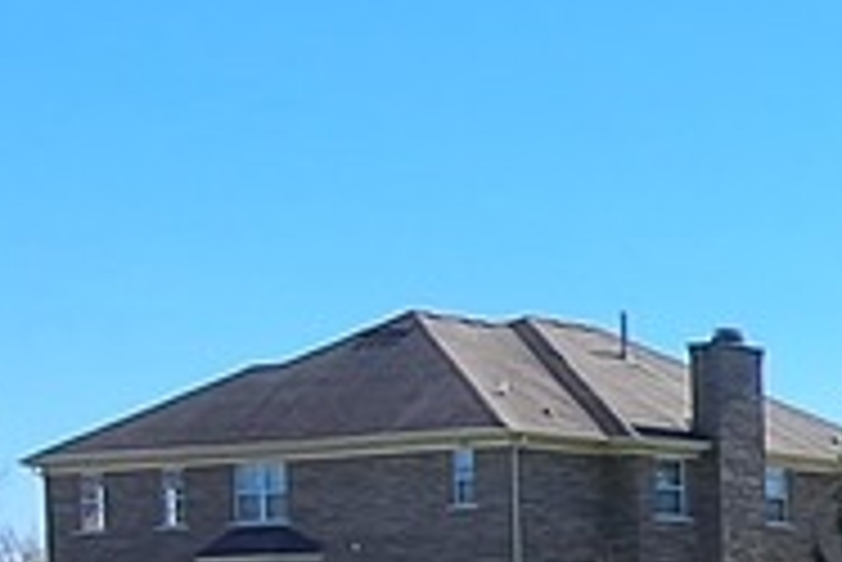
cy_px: 796
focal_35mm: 104
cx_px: 1558
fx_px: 2434
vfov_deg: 12.6
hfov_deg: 16.2
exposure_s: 1/1300
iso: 50
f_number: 2.2
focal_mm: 1.74
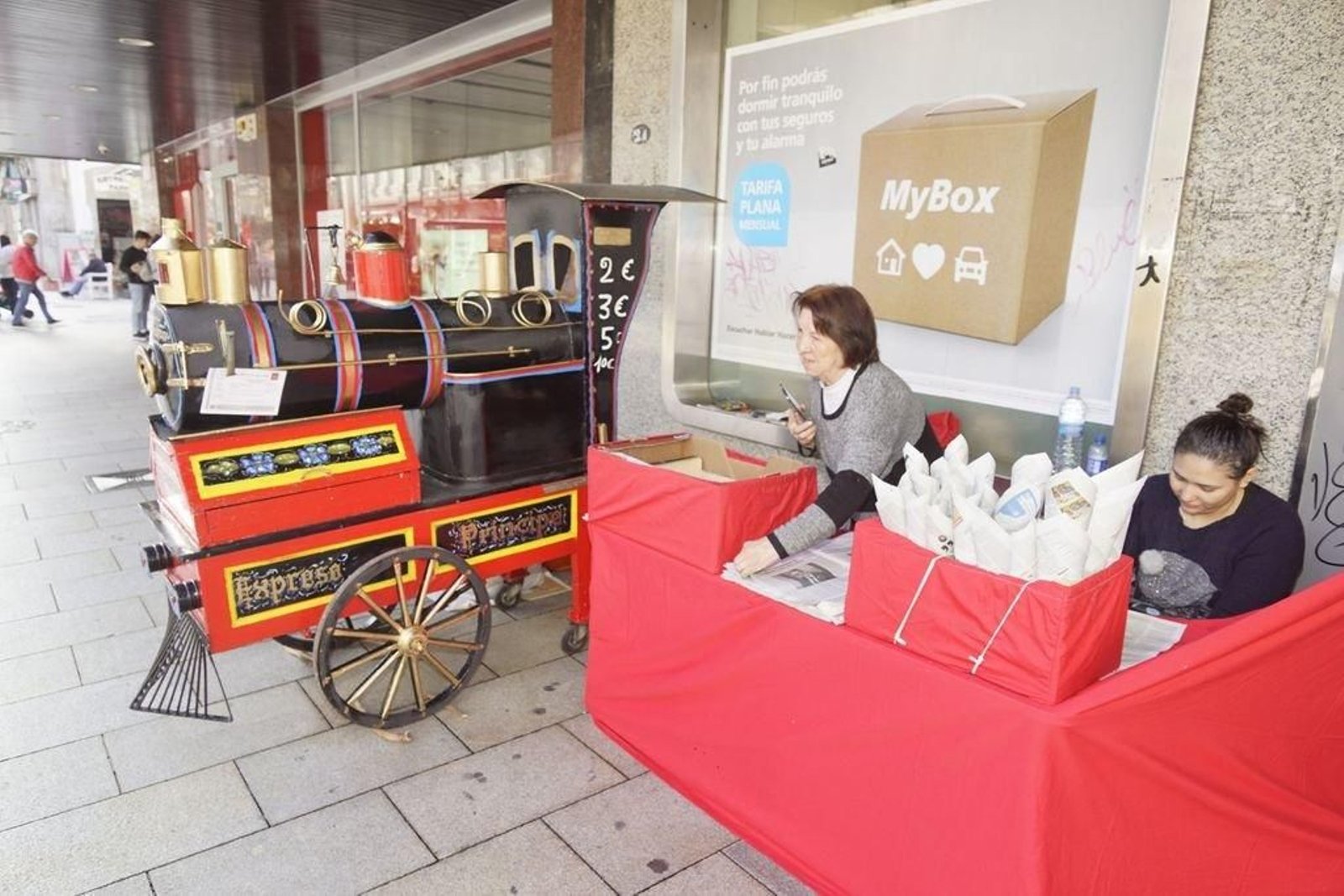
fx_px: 896
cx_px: 672
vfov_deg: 53.1
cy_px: 448
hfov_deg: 73.7
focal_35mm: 24
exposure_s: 1/125
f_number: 3.2
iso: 200
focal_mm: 16
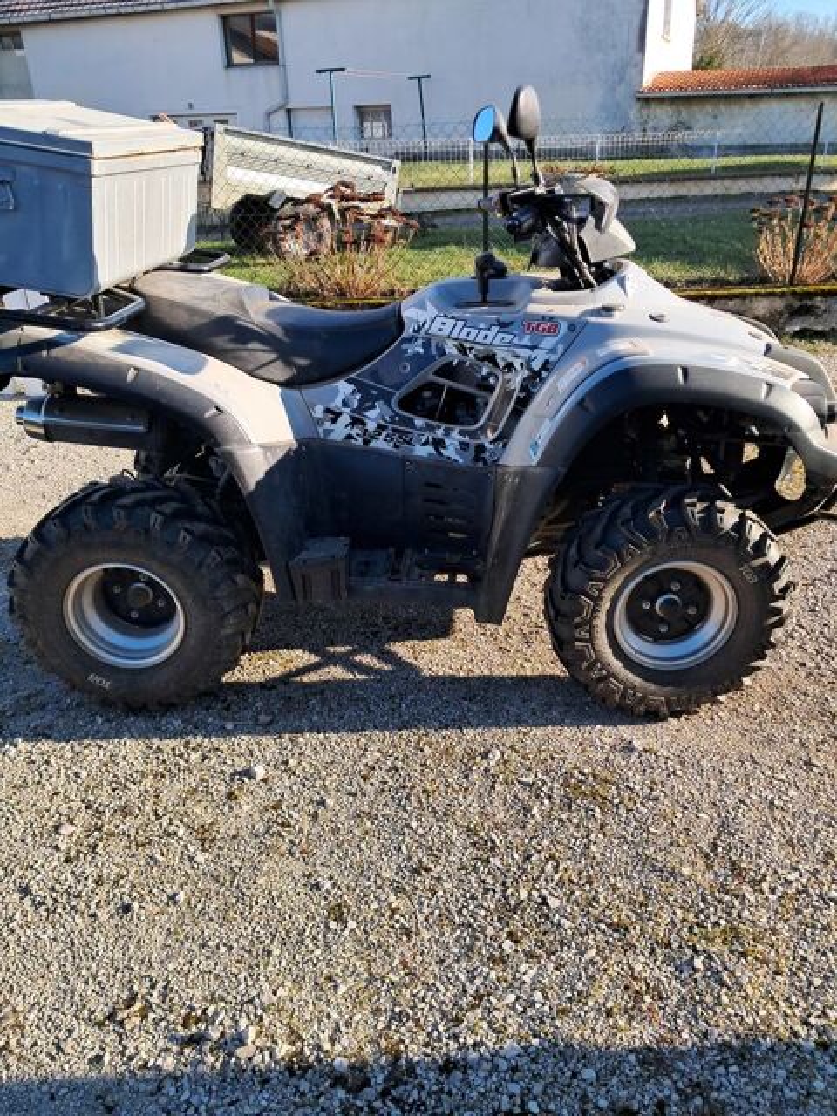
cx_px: 418
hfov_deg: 51.4
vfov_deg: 65.3
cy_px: 558
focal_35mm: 27
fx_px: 870
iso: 50
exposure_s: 1/306
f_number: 1.8
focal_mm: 4
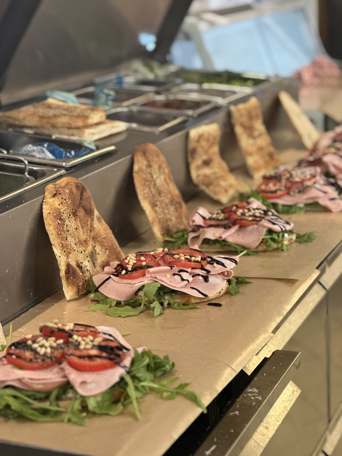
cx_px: 171
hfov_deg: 19.1
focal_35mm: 77
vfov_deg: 25.3
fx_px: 1014
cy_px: 228
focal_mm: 9
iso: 400
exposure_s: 1/33
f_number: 2.8
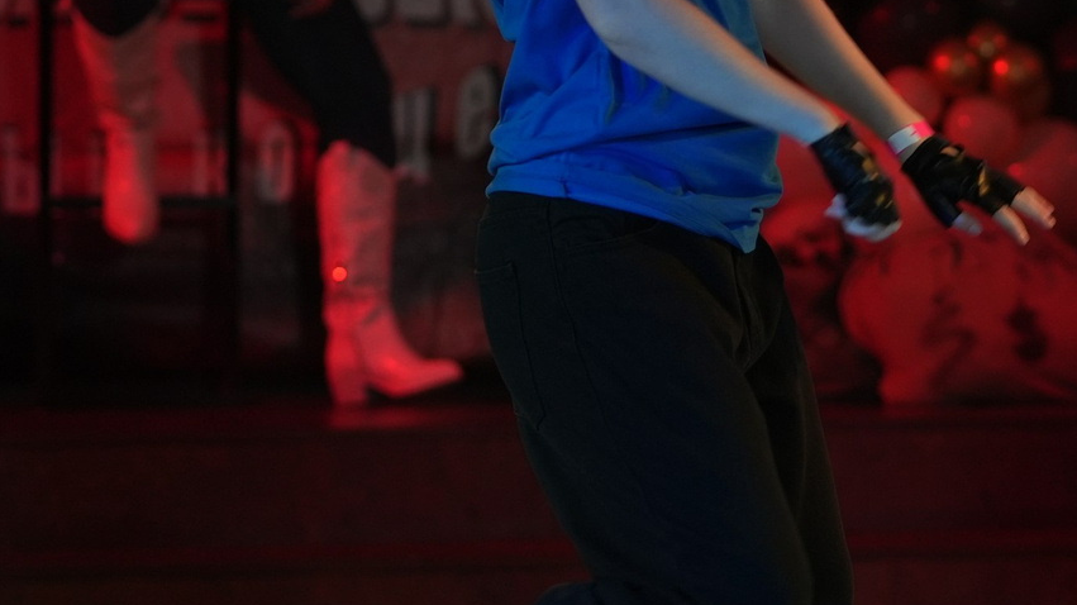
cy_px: -102
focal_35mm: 268
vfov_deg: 4.5
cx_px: 402
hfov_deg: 8.0
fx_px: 7651
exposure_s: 1/400
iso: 800
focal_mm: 85
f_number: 2.2
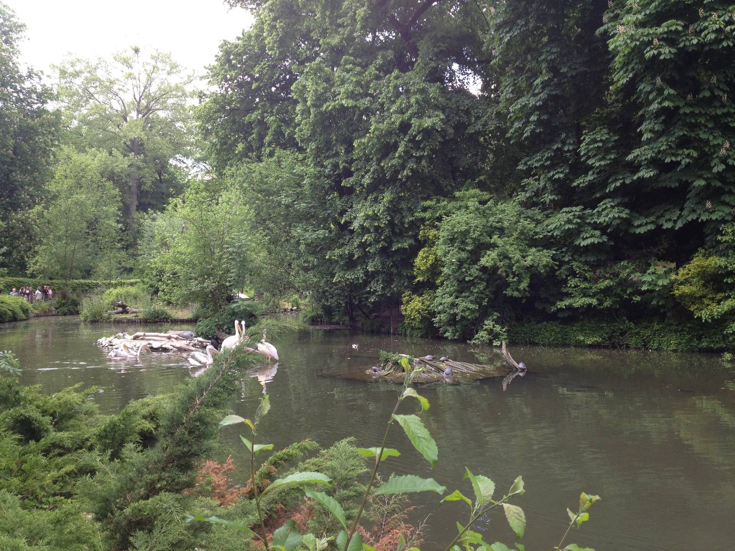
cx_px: 368
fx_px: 743
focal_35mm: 35
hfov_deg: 52.6
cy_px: 276
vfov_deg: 40.7
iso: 50
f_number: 2.4
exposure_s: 1/263
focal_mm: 4.28
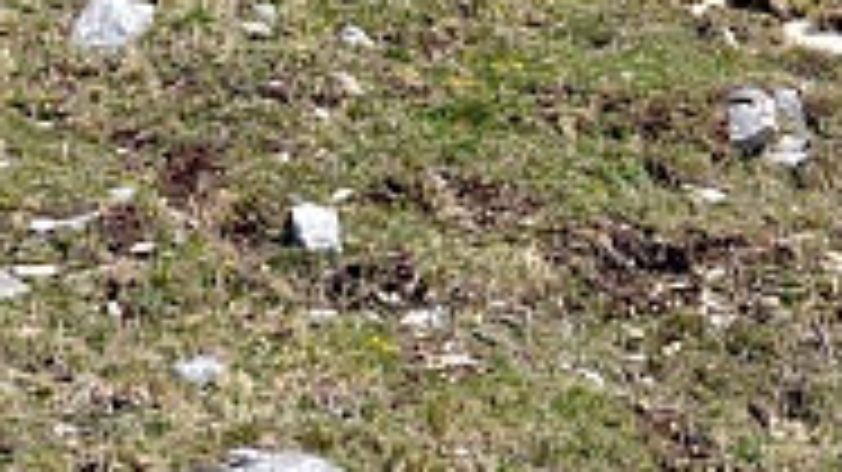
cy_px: -205
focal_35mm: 738
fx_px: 16470
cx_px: 1342
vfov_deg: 1.6
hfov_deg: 2.9
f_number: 10
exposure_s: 1/400
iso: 200
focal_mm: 220
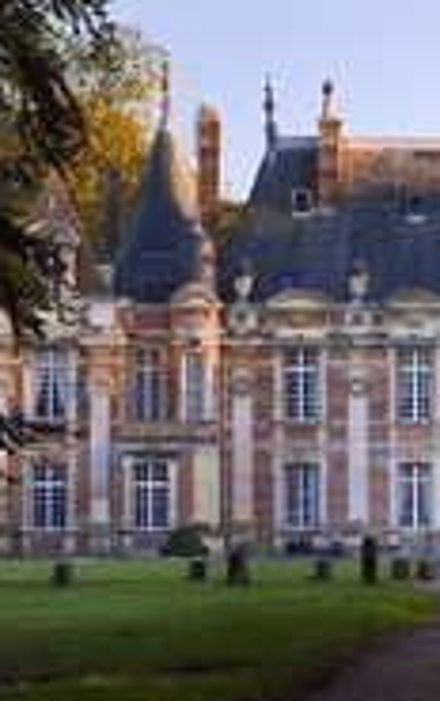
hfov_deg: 2.8
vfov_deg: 4.5
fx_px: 8843
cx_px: 542
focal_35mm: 462
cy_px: 288
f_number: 10
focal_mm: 200
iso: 800
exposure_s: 1/200
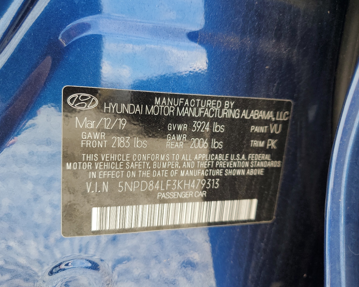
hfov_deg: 62.1
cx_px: 166
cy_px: 139
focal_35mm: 28
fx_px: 298
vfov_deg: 51.5
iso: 50
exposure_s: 1/323
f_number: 1.5
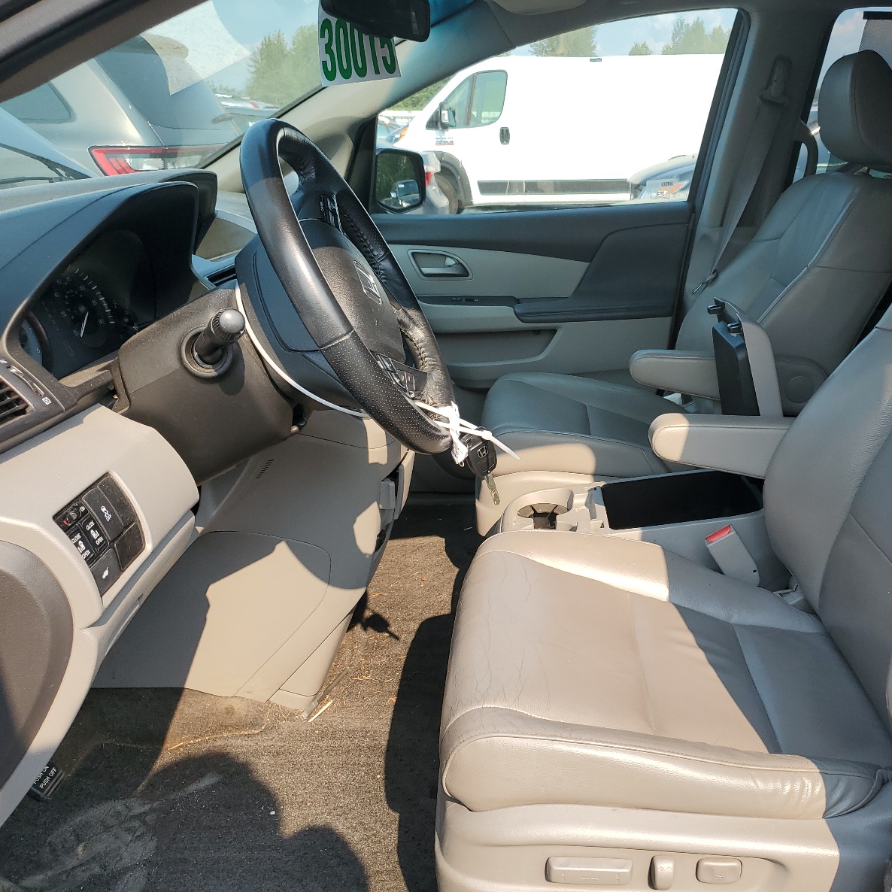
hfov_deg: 52.0
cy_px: 449
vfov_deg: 52.5
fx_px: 904
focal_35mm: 31
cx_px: 558
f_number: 1.5
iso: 50
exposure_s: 1/1000
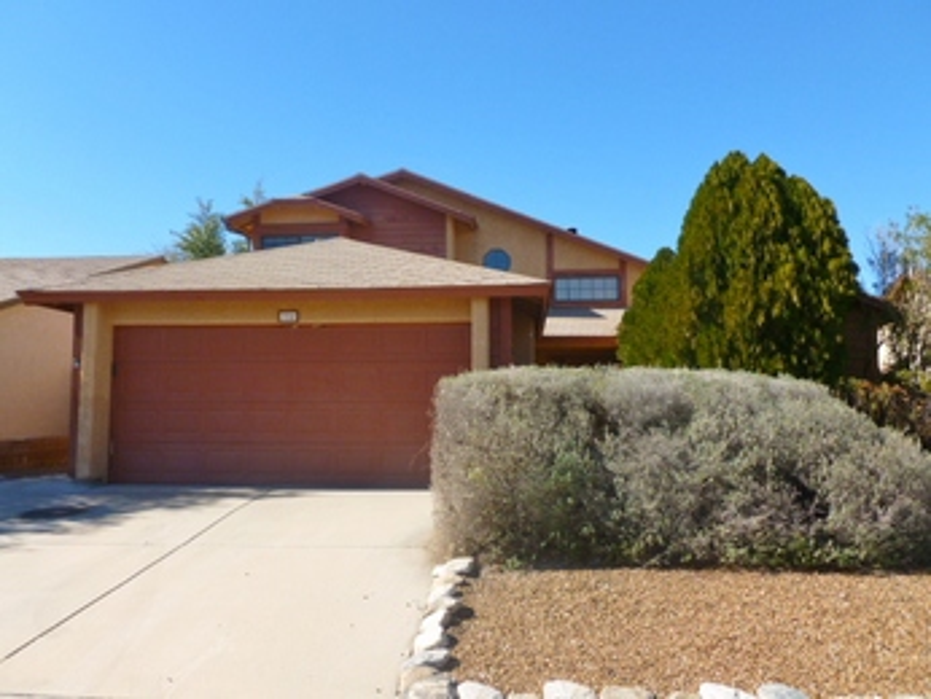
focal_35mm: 28
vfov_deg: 49.8
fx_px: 754
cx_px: 466
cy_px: 350
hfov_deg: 63.4
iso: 100
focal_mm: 5
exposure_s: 1/640
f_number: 3.3
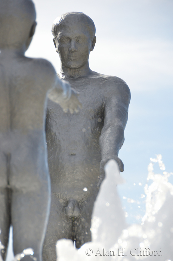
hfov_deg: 7.0
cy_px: 130
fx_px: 1413
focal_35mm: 195
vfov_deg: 10.6
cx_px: 86
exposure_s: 1/2500
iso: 640
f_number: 5.6
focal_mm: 130
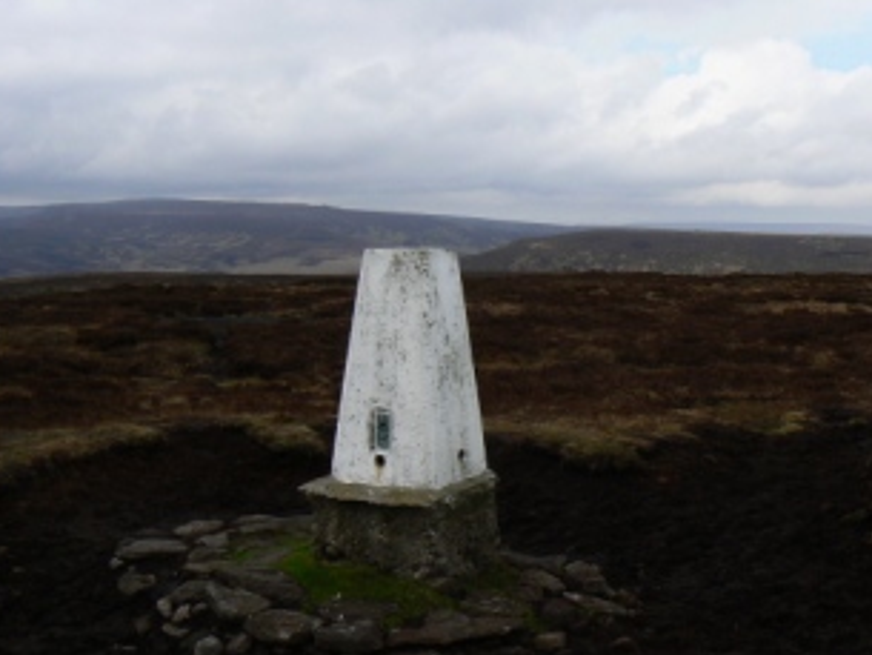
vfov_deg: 28.6
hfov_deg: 37.1
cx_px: 580
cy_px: 323
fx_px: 1285
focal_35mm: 51
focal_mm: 6
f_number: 6.3
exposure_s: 1/400
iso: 80
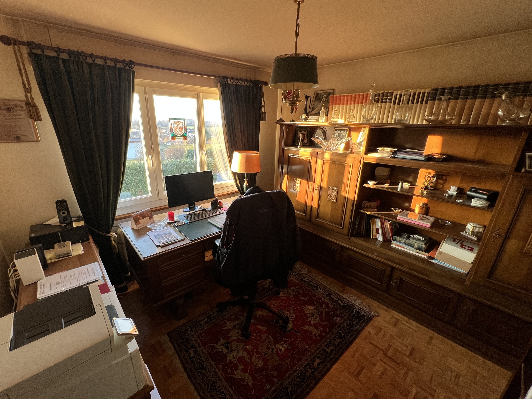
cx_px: 252
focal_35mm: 14
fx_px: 215
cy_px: 201
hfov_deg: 102.0
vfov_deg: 85.7
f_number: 1.8
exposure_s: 1/99
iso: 200
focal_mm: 1.57
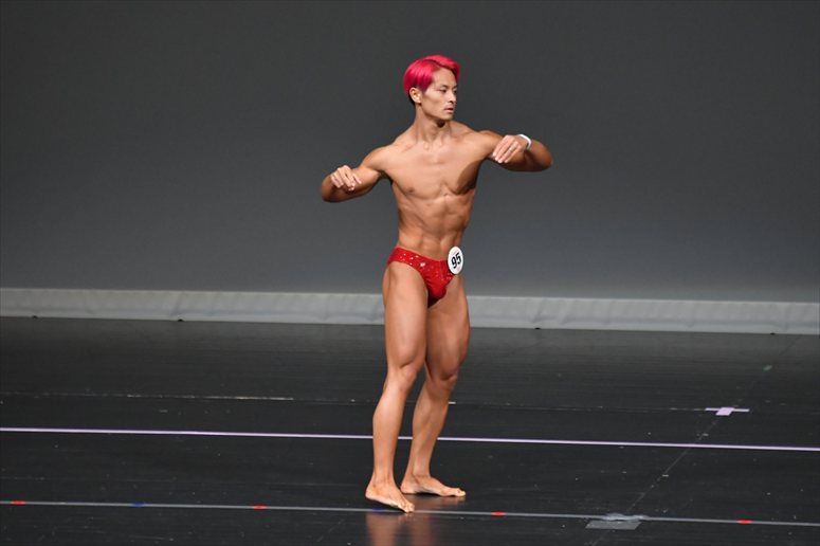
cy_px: 273
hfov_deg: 5.5
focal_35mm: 375
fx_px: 8538
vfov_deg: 3.7
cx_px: 410
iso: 4000
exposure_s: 1/400
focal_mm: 250
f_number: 5.6
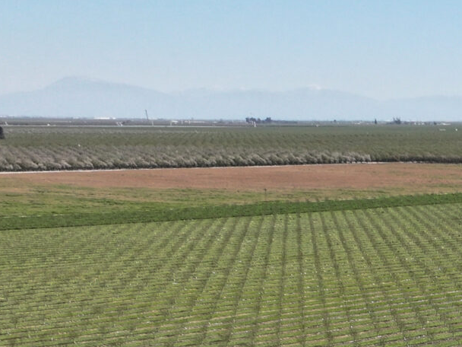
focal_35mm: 101
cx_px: 823
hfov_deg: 16.4
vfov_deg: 12.6
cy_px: 723
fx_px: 1348
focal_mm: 12.29
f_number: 2.8
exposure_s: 1/2500
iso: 110
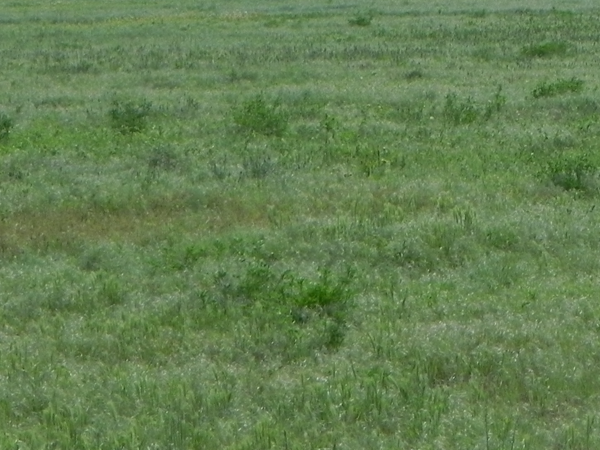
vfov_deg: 6.9
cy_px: -103
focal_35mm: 214
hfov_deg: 9.1
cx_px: 696
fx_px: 3710
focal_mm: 15.1
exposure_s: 1/406
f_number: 8
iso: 160
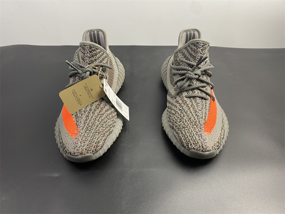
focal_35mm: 26
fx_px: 214
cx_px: 142
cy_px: 107
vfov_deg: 53.1
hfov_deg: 67.3
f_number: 1.8
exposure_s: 1/50
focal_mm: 4.25
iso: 64
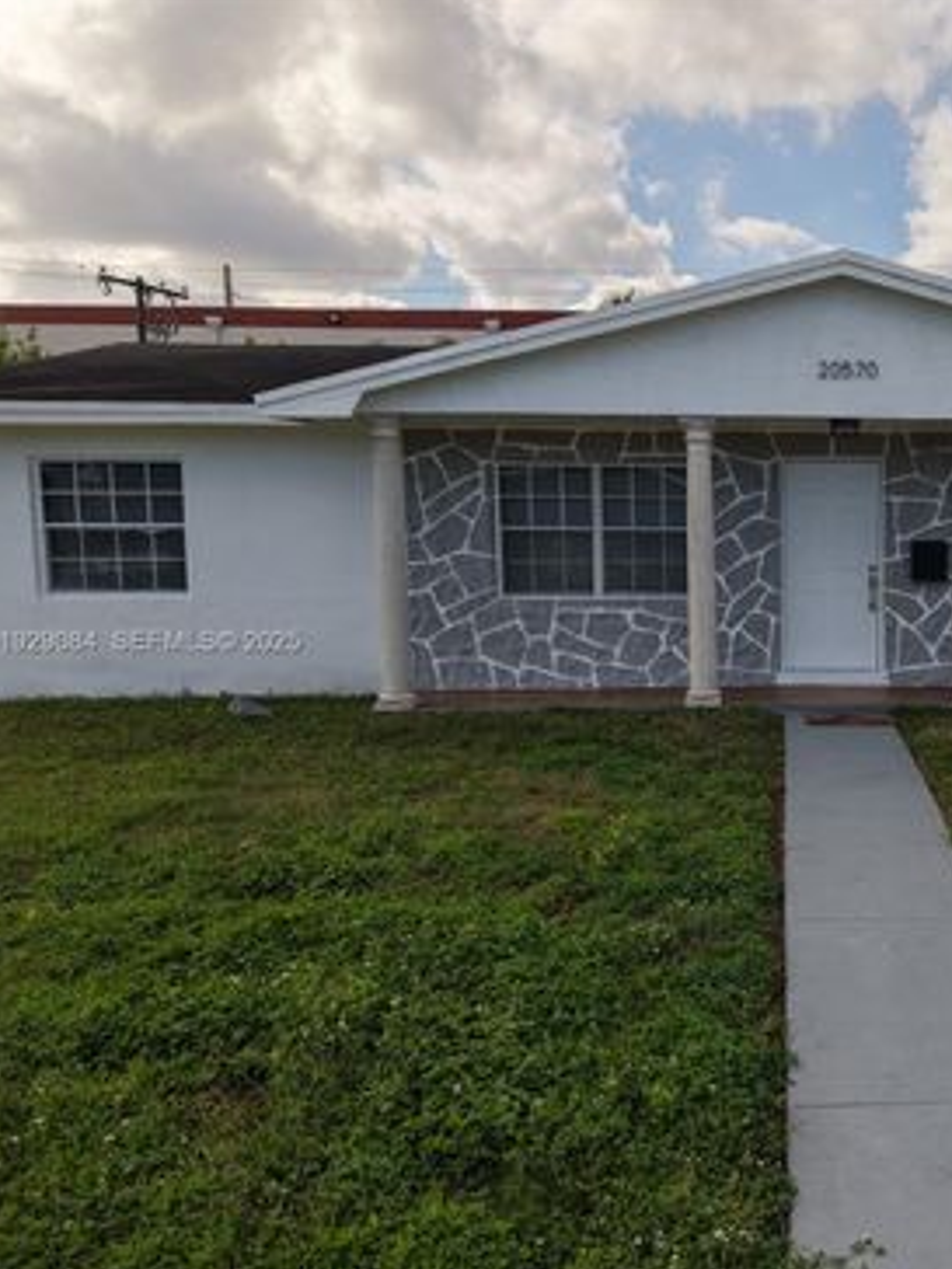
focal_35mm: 33
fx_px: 1210
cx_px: 833
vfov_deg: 55.4
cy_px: 643
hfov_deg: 40.2
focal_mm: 8.67
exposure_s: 1/60
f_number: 1.8
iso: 100
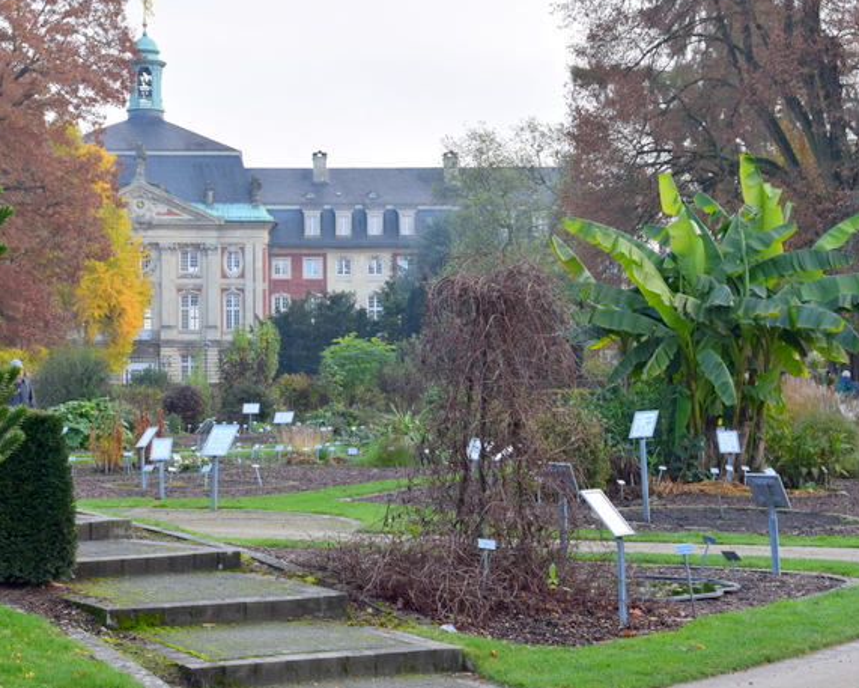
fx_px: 1907
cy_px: 330
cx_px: 360
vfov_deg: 20.4
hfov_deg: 25.4
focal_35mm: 75
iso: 400
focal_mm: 38
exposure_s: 1/160
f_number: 10
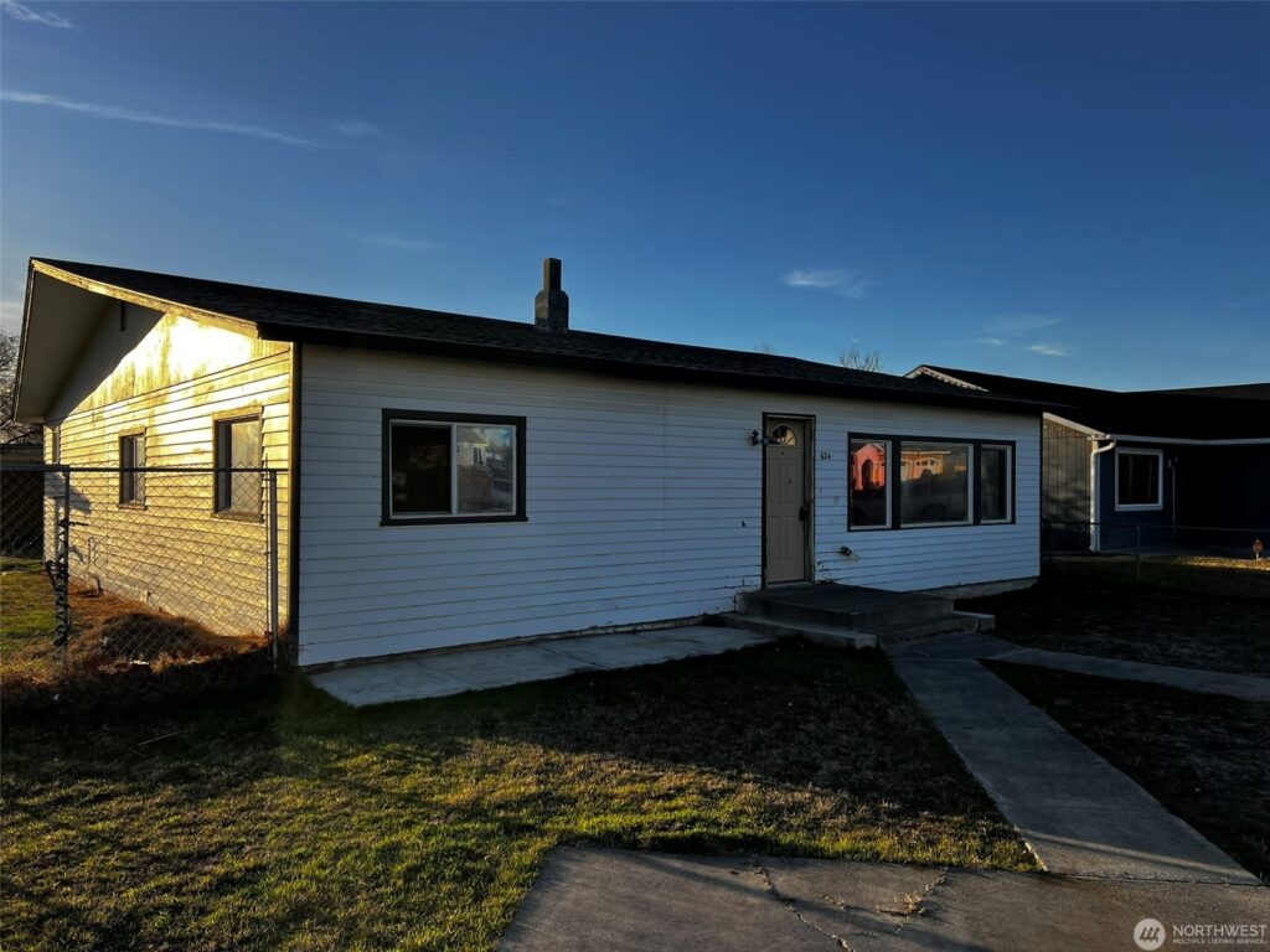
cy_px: 476
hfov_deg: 67.3
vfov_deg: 53.1
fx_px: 954
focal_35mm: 26
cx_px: 635
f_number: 1.5
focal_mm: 5.7
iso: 50
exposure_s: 1/2762
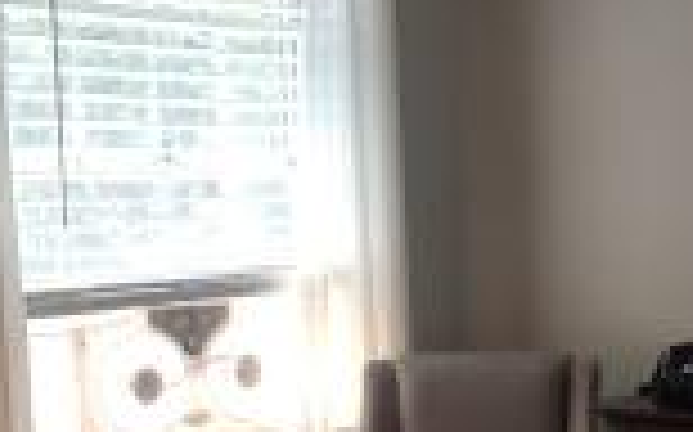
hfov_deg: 28.9
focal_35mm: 69
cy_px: 374
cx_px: 585
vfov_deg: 18.6
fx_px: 1302
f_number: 1.5
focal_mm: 4.23
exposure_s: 1/120
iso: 50
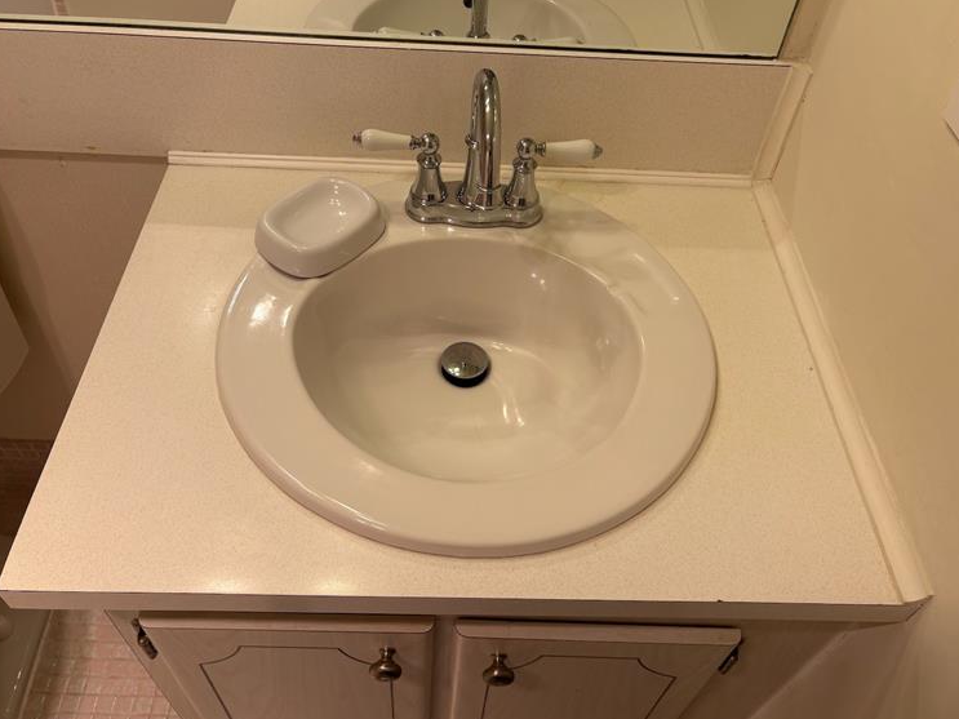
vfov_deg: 49.7
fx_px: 776
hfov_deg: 63.5
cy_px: 361
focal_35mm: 28
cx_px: 483
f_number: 1.6
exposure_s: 1/188
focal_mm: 5.96
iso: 40
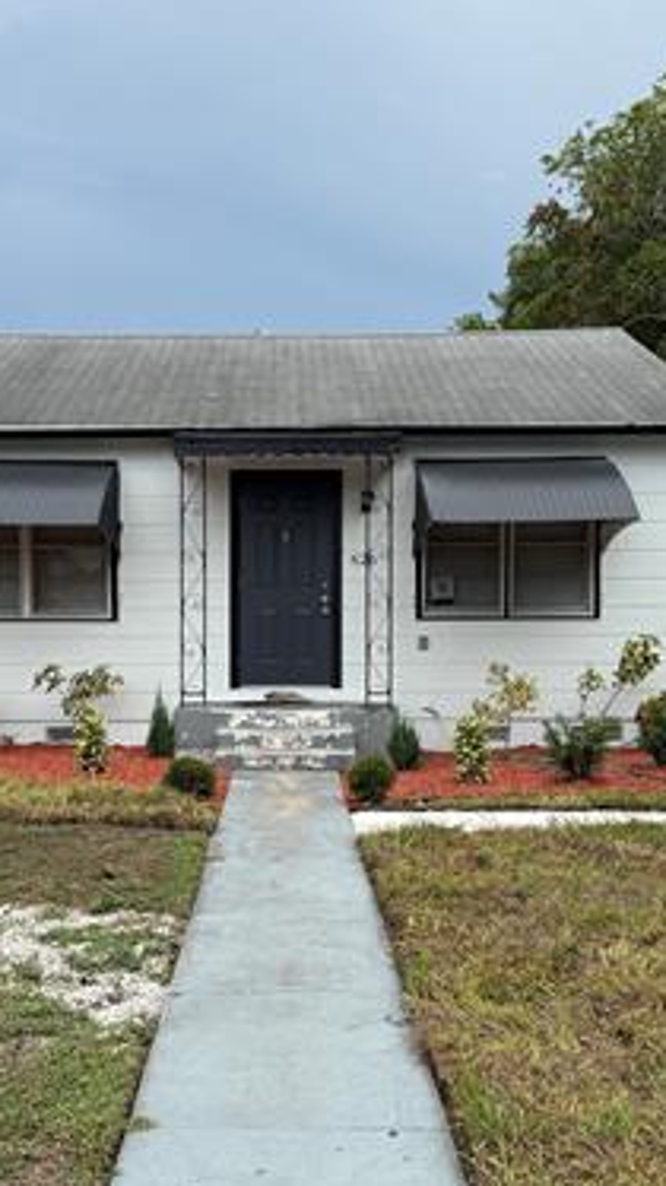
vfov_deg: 48.2
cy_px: 682
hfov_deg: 28.3
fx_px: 1320
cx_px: 279
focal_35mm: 42
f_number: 1.78
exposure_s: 1/1901
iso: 80
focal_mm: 6.76
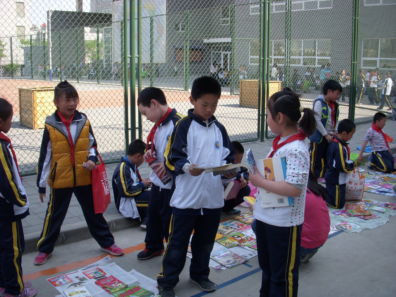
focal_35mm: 38
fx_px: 435
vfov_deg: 37.7
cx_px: 198
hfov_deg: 49.0
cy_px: 148
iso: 100
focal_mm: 6.3
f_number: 3.3
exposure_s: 1/400
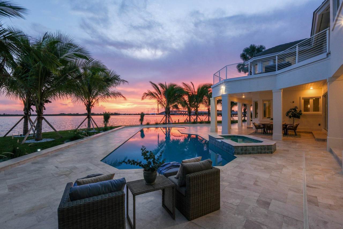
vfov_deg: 77.3
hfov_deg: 100.4
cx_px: 172
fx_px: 143
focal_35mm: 15
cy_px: 114
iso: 400
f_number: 8
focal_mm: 10
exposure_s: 1/25
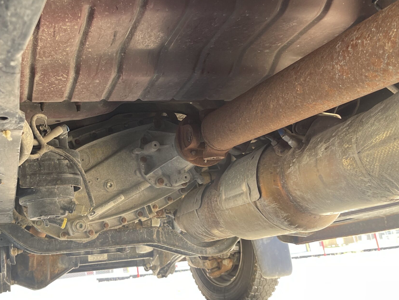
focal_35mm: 40
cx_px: 132
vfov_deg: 35.9
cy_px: 136
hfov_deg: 46.0
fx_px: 461
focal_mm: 5.1
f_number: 1.6
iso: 100
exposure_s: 1/121
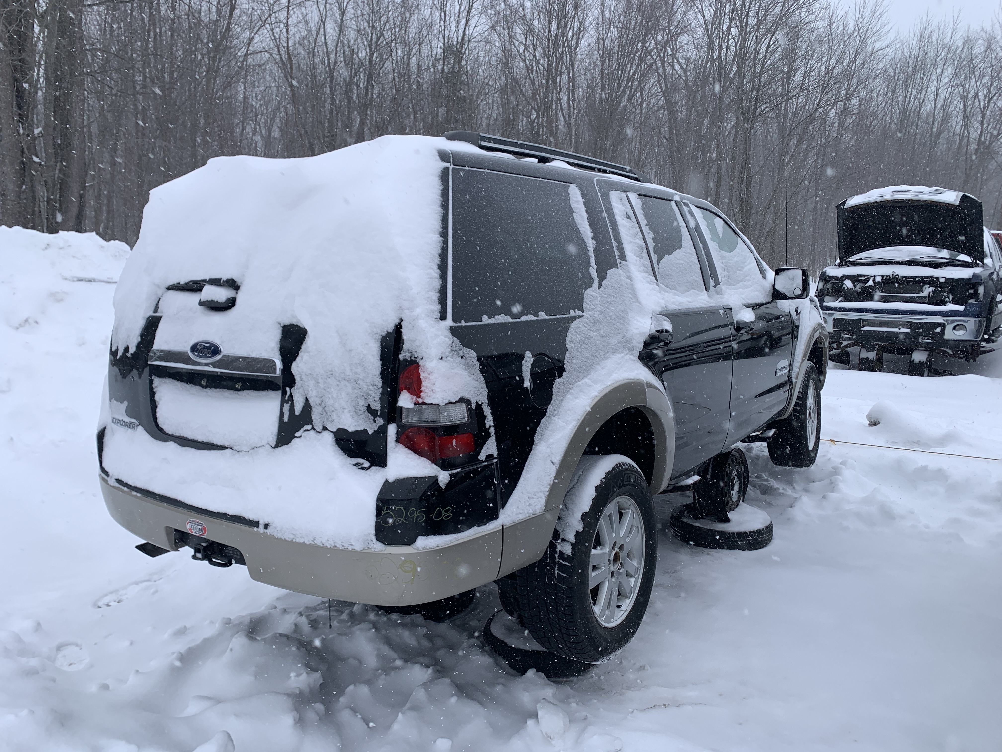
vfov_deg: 53.1
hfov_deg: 67.3
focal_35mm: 26
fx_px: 753
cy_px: 376
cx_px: 501
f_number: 1.8
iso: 25
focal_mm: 4.25
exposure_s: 1/523
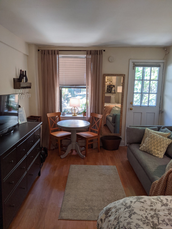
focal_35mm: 27
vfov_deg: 65.3
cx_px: 86
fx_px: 179
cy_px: 114
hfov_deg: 51.3
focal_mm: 4.44
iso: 135
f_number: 1.8
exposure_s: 1/120
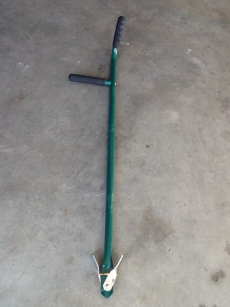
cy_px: 154
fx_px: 390
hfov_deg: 32.9
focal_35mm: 44
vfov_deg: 42.9
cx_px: 115
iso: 50
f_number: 2.4
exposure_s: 1/100
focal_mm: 2.03
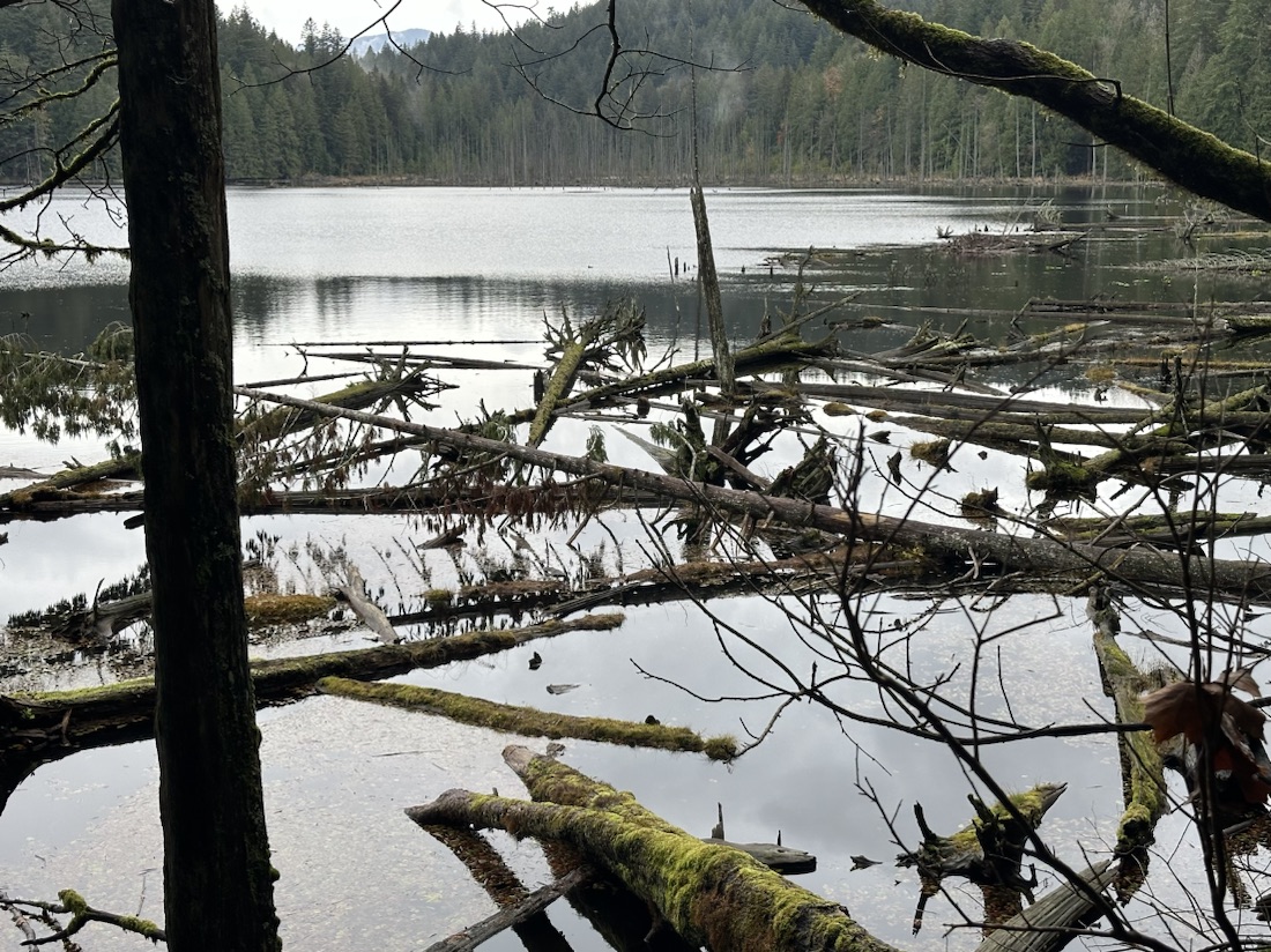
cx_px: 636
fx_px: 1762
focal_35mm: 48
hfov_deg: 39.7
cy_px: 476
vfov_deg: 30.2
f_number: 1.78
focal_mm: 6.86
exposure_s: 1/762
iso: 64
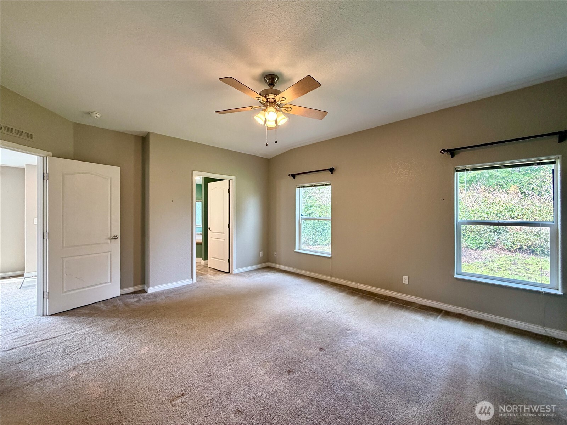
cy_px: 212
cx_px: 284
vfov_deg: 85.7
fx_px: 229
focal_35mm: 14
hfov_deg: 102.1
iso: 200
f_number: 2.2
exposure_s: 1/120
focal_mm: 2.22
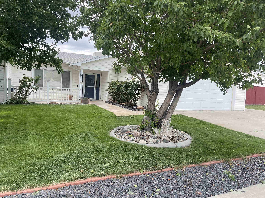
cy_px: 99
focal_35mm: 25
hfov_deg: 69.4
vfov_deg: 54.9
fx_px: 191
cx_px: 132
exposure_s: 1/1011
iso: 32
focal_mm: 5.1
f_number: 1.6
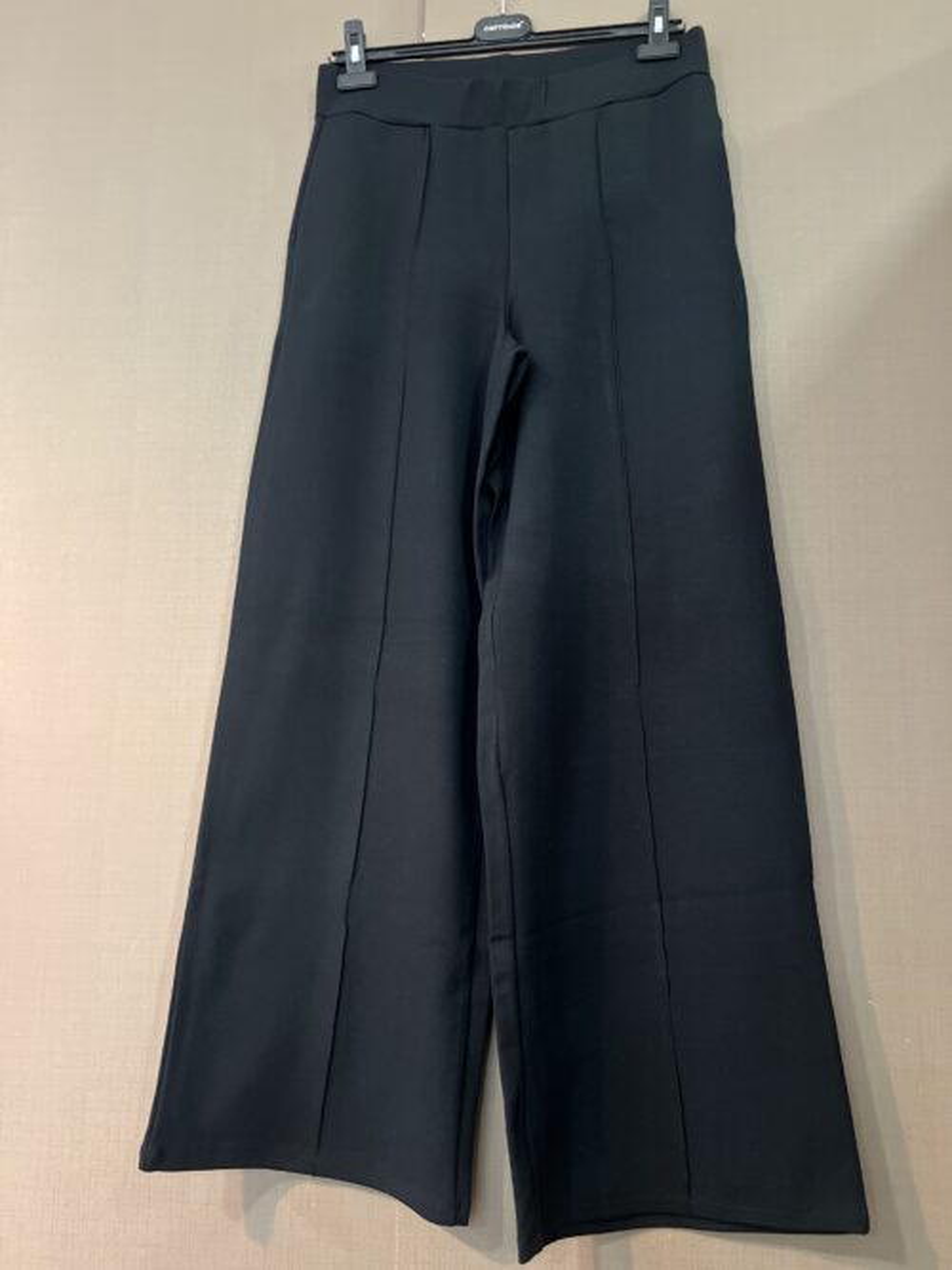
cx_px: 476
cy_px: 635
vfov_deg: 67.3
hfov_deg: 53.0
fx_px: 954
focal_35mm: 26
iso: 640
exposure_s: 1/30
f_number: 1.5
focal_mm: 5.7
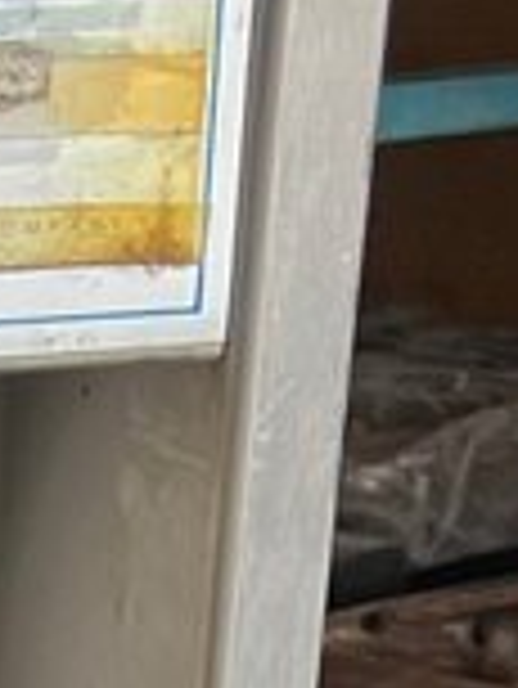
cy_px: 1738
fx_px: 3845
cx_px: -678
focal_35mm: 193
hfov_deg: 7.3
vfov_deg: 9.1
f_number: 1.5
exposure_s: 1/98
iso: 125
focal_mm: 5.7
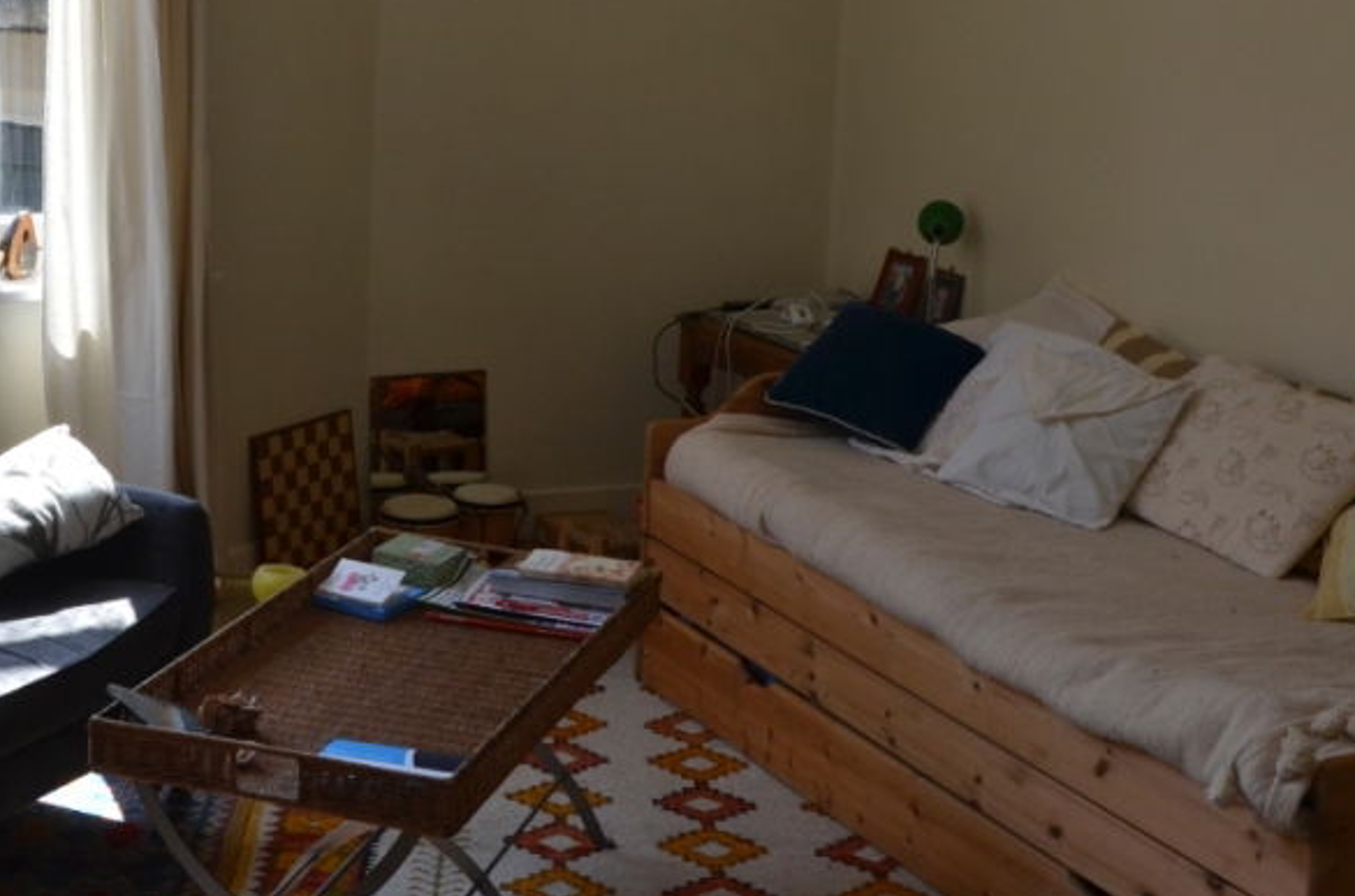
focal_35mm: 63
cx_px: 422
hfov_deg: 31.6
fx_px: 2365
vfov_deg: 21.4
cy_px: 287
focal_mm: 24
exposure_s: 1/100
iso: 400
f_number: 11
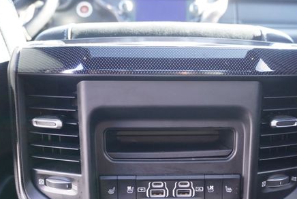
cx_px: 176
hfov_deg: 44.3
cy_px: 142
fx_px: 363
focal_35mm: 44
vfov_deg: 30.2
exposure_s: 1/60
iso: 1250
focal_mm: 20
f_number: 4
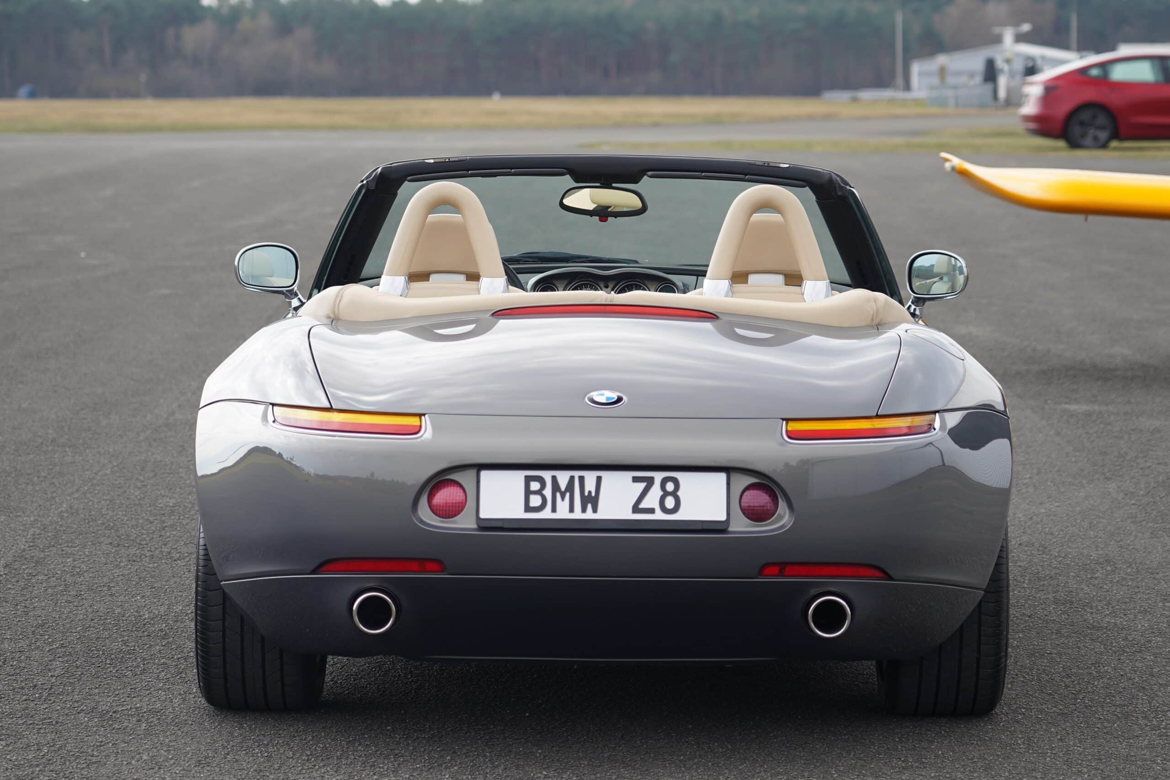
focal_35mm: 123
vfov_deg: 11.1
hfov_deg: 16.7
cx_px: 585
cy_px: 390
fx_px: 3997
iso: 100
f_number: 4
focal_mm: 82
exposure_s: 1/160
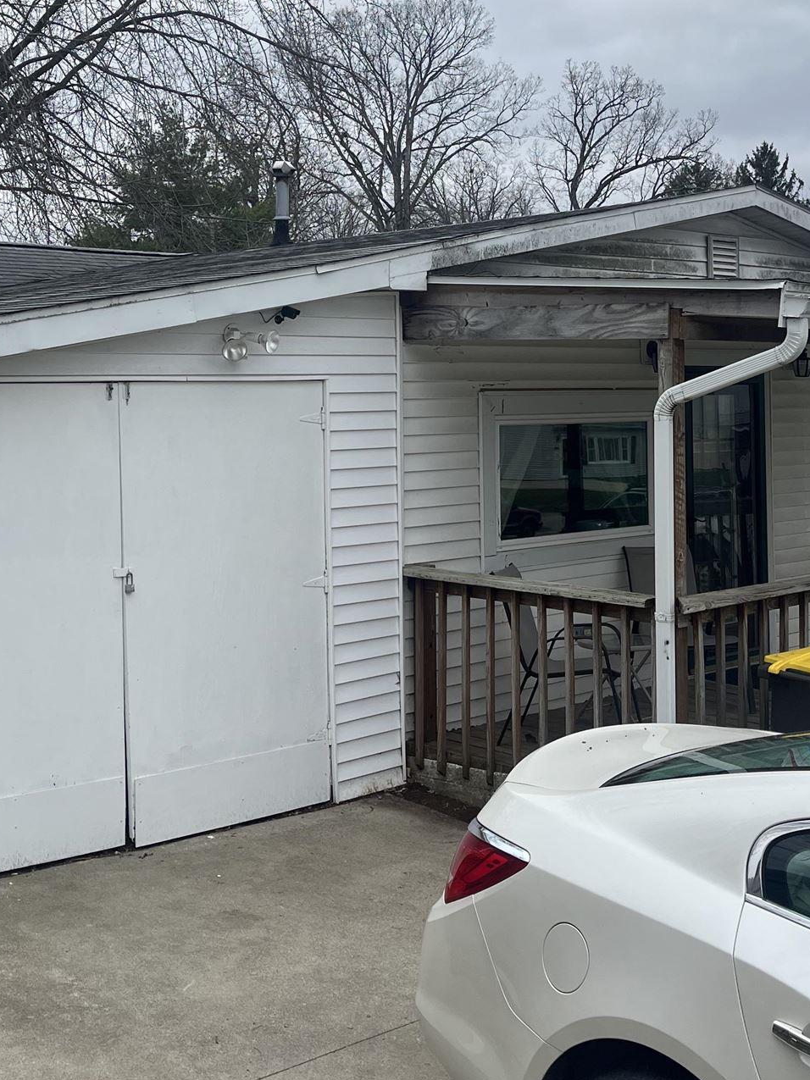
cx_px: 436
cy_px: 364
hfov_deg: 30.9
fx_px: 1467
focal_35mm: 47
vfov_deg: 40.0
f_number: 1.6
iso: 50
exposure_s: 1/1309
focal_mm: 5.1
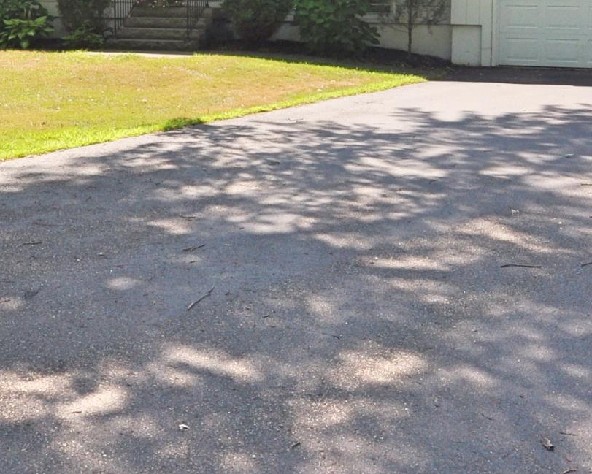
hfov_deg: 35.8
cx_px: 218
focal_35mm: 52
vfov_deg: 27.5
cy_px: 6
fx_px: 911
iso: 200
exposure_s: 1/200
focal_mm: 10
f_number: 10
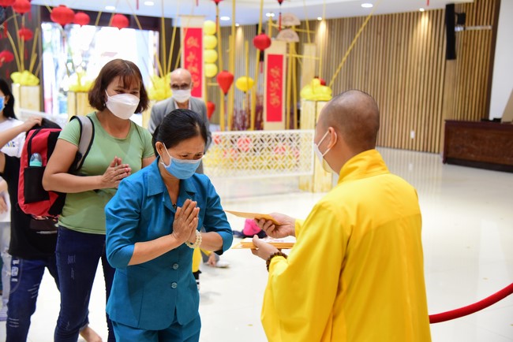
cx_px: 256
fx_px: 713
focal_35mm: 50
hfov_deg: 39.6
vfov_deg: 27.0
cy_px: 171
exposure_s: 1/125
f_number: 4
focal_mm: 50
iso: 2500
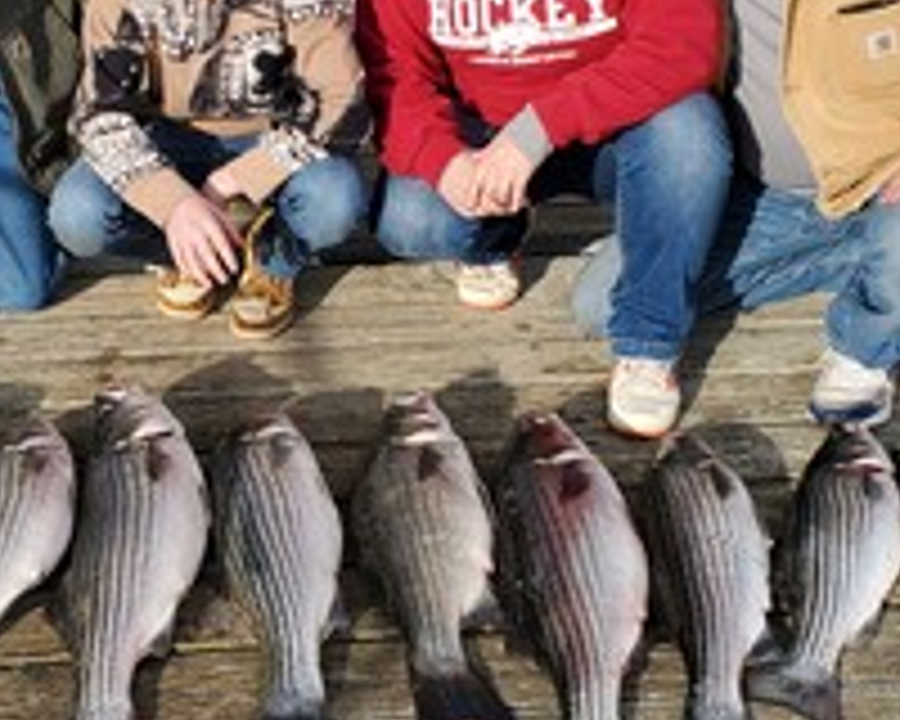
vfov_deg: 24.4
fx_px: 1651
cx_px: 252
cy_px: 207
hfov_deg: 30.1
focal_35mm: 62
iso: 50
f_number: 2.4
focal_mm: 4.3
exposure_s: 1/1102
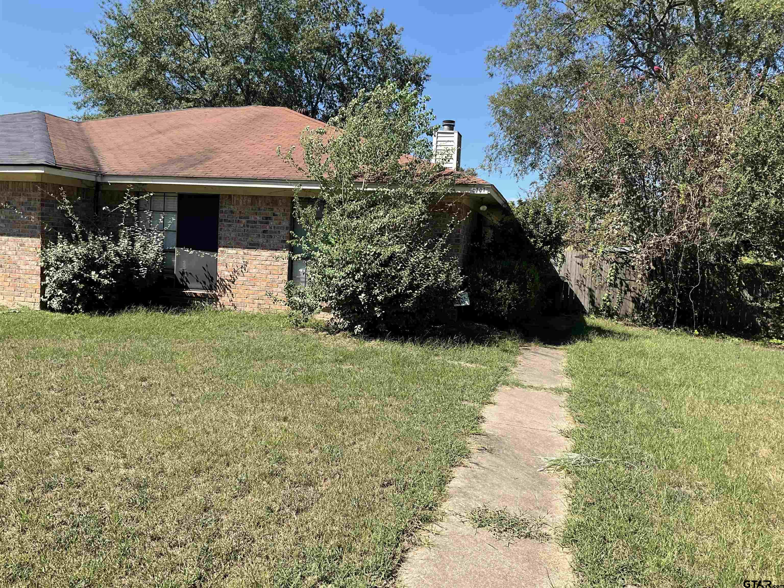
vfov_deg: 48.2
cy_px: 294
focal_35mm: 29
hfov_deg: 61.7
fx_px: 657
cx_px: 392
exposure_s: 1/1076
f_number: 1.8
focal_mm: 3
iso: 25
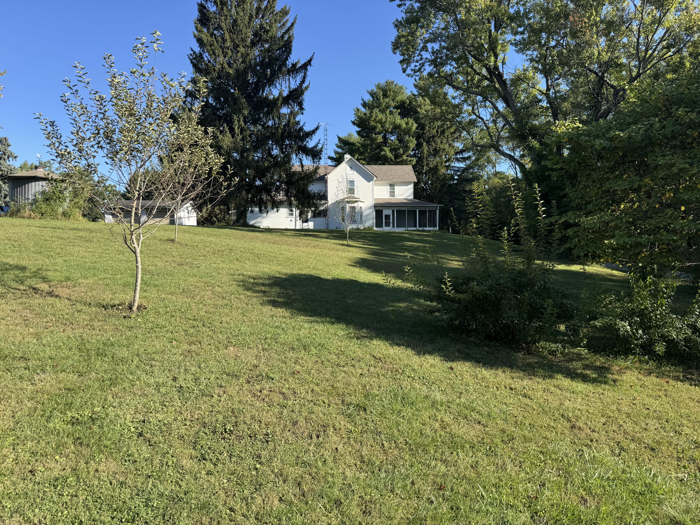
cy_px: 262
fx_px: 485
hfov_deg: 71.6
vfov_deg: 56.8
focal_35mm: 24
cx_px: 350
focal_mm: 6.76
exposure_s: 1/1721
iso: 80
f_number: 1.78
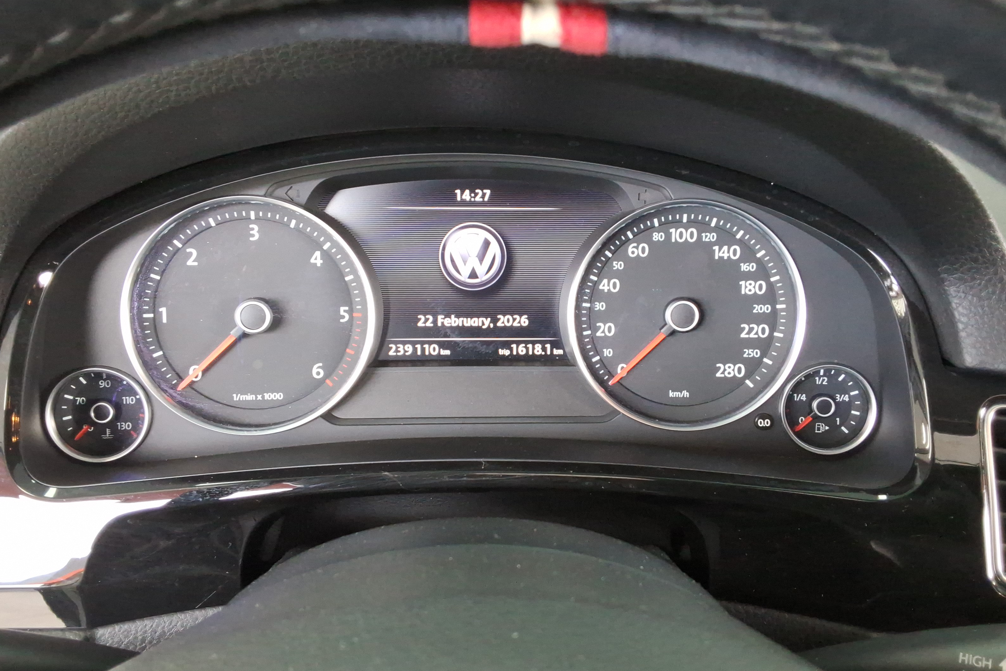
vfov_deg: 43.6
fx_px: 838
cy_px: 336
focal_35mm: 30
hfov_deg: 61.9
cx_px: 507
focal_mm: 2.91
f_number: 1.9
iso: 173
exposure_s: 1/40
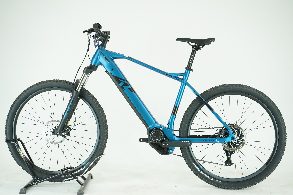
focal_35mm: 51
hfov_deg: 38.9
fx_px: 415
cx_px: 146
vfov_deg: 26.5
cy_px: 98
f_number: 5.6
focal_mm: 51
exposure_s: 1/200
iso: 1600
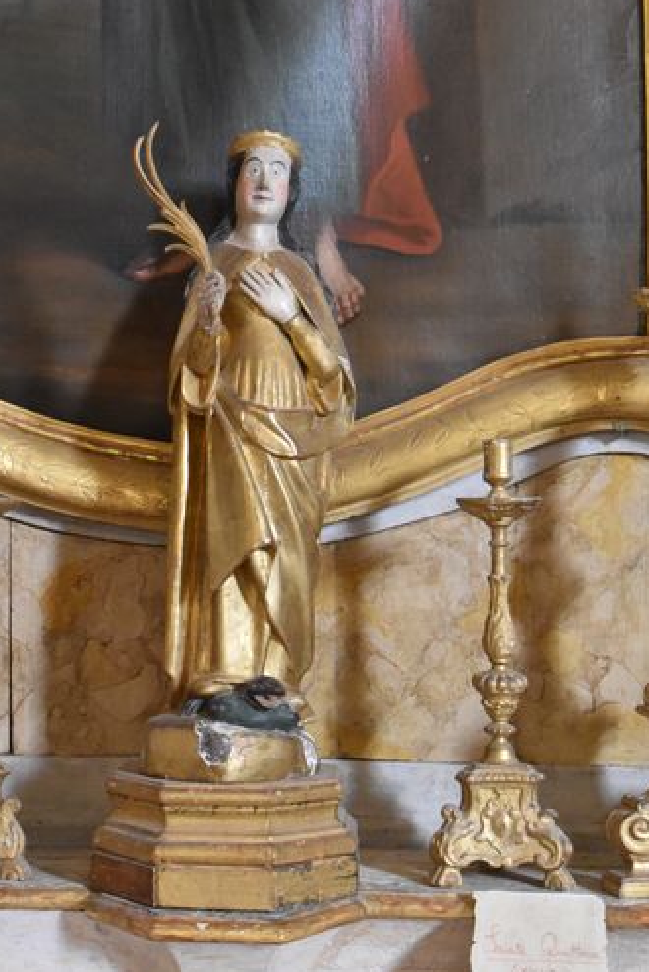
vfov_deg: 38.8
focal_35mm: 51
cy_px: 458
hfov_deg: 26.4
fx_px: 1377
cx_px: 231
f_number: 4.5
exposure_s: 1/60
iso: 5600
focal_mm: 24
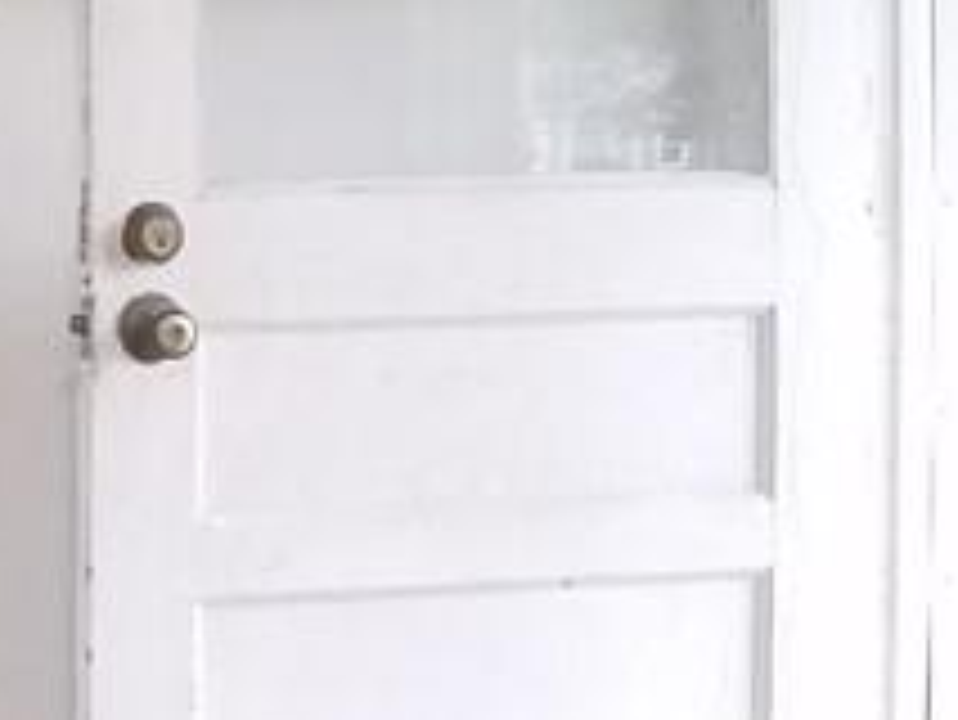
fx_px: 3461
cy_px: -9
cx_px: -531
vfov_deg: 11.7
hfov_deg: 14.6
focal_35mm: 125
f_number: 1.7
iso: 160
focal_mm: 4.2
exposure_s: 1/30
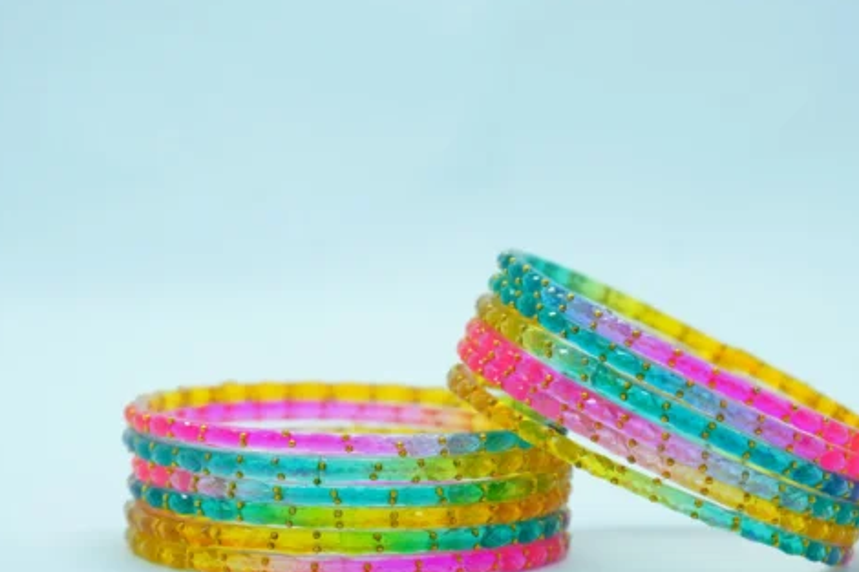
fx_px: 2862
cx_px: 508
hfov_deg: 17.1
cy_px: 312
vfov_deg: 11.4
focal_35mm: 120
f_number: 6.3
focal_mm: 63
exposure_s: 1/250
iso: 640
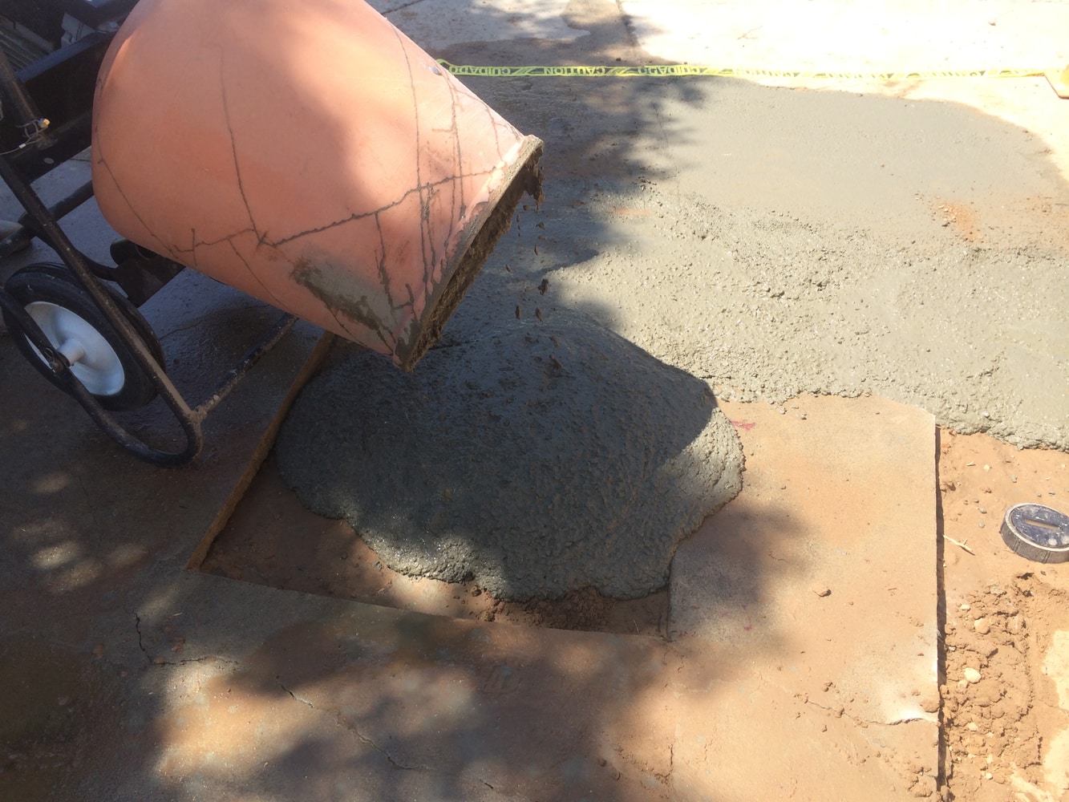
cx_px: 534
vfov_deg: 46.8
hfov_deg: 60.0
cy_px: 401
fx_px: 927
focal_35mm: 30
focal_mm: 4.12
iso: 32
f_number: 2.2
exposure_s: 1/720
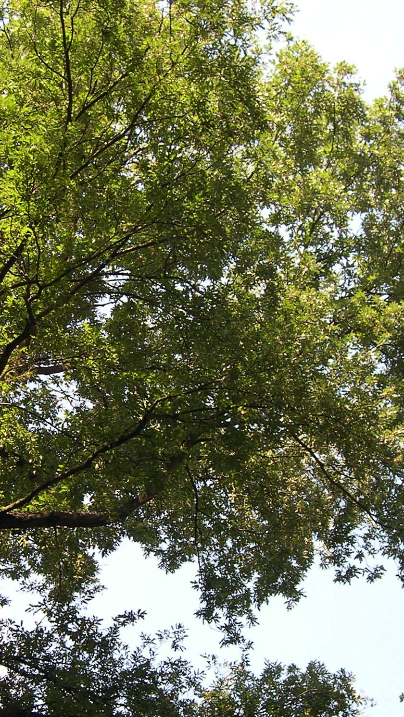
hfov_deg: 19.0
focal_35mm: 63
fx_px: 1200
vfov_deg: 33.3
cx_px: 109
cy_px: 410
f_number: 2.8
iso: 100
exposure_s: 1/191
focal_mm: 8
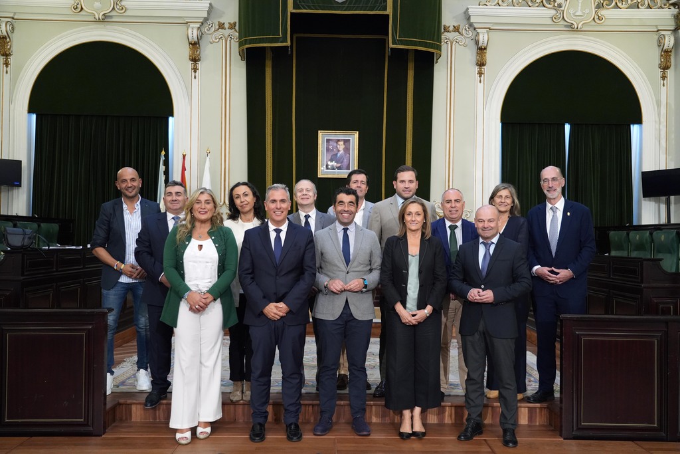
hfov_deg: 54.4
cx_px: 340
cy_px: 227
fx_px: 661
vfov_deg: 37.9
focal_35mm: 35
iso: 4000
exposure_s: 1/250
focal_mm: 35
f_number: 4
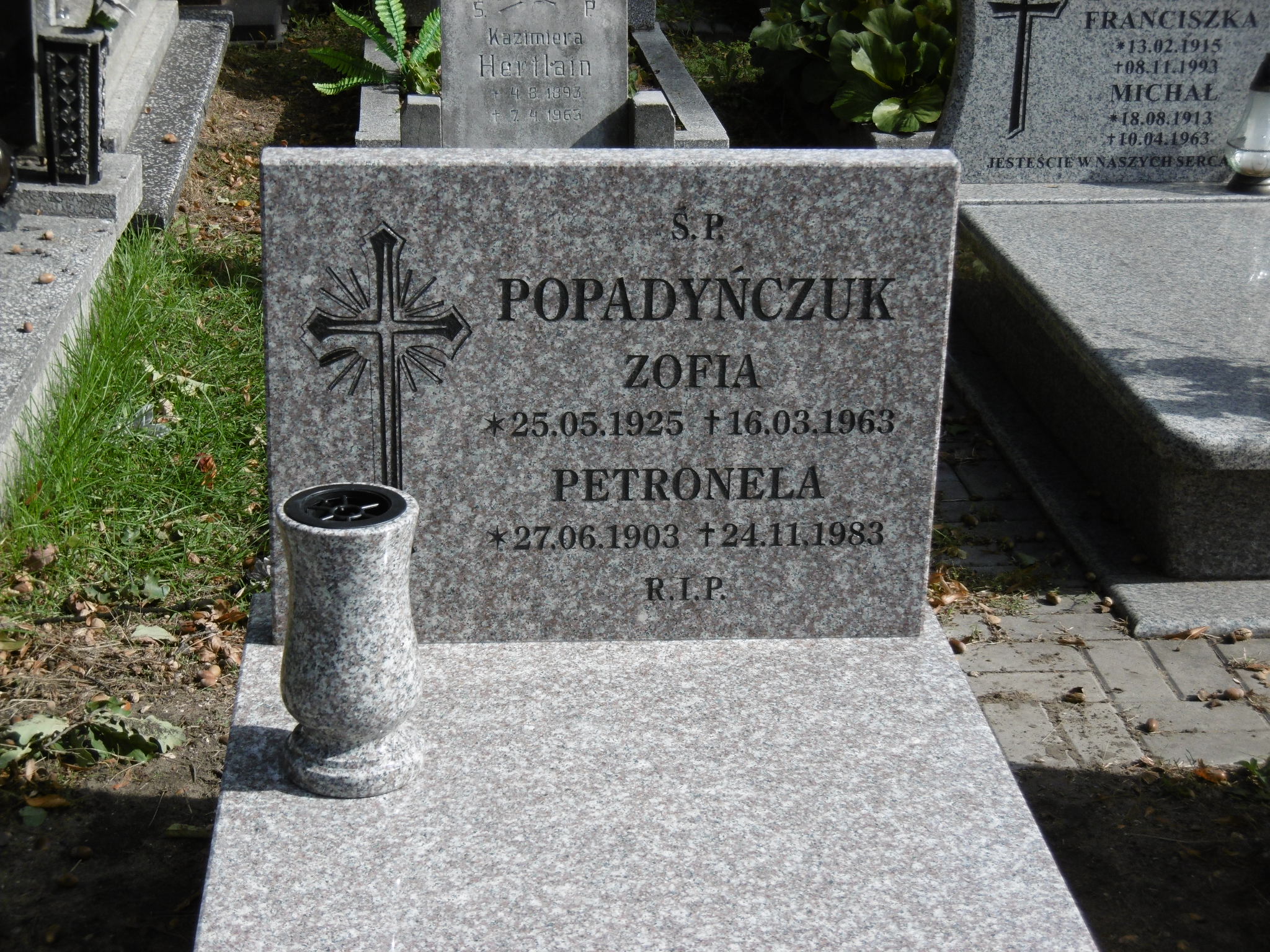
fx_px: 2495
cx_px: 635
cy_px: 476
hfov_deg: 28.6
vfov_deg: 21.6
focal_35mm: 68
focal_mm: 12.1
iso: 100
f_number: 4.4
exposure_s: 1/500
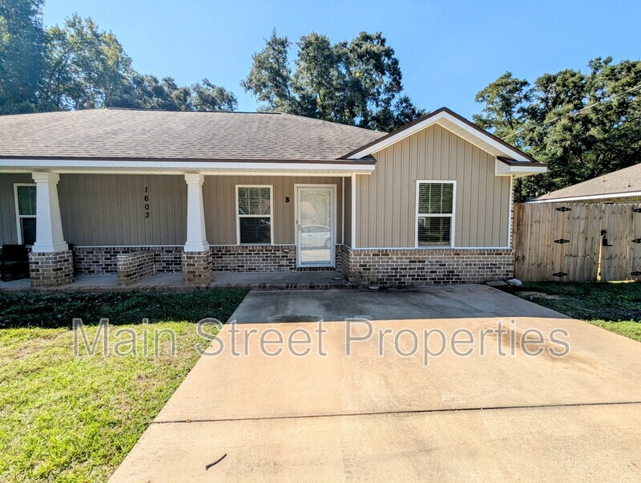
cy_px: 242
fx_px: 297
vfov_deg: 78.2
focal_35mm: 16
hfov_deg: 94.4
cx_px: 320
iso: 53
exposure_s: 1/1479
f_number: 2.2
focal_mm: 2.35
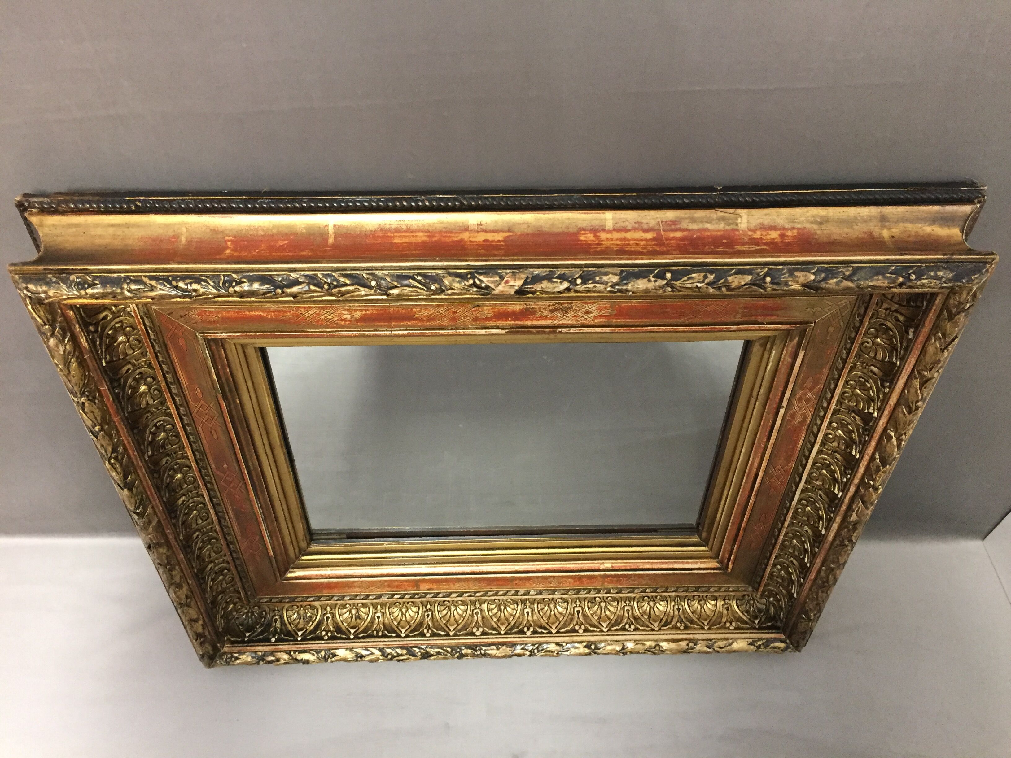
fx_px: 847
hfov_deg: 61.7
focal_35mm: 29
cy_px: 379
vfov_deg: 48.2
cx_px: 506
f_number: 2.2
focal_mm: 4.15
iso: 320
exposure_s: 1/33
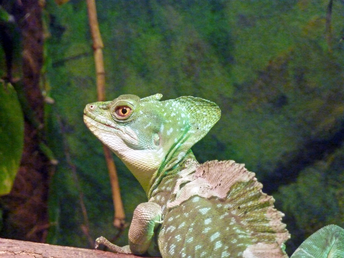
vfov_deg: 8.8
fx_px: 1679
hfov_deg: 11.7
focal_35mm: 169
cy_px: 129
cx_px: 172
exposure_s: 1/30
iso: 800
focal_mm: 27.8
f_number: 4.5
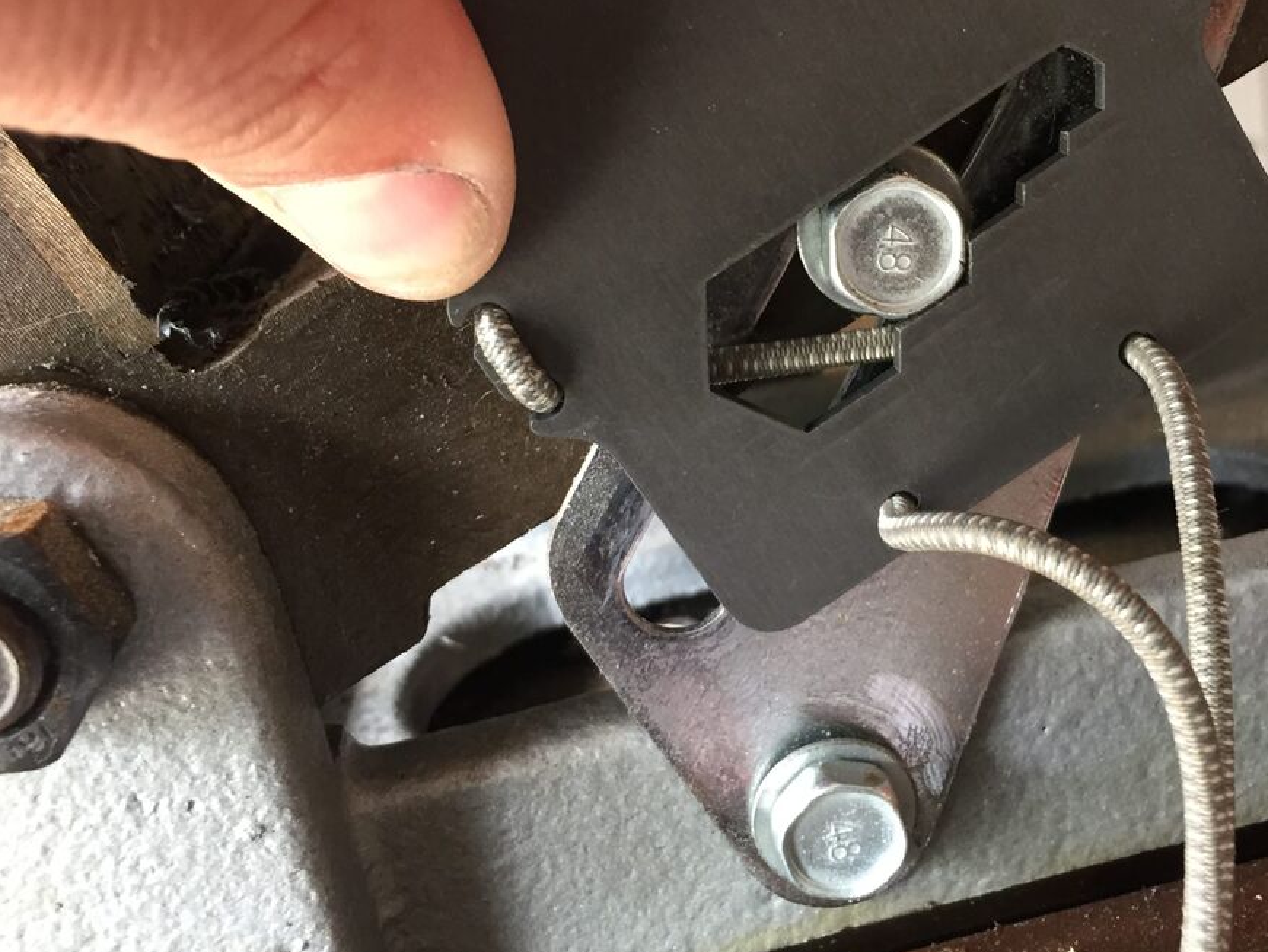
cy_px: 300
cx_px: 802
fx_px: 1466
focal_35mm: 40
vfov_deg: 35.5
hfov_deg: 46.3
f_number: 2.2
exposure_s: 1/30
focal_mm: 4.15
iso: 100
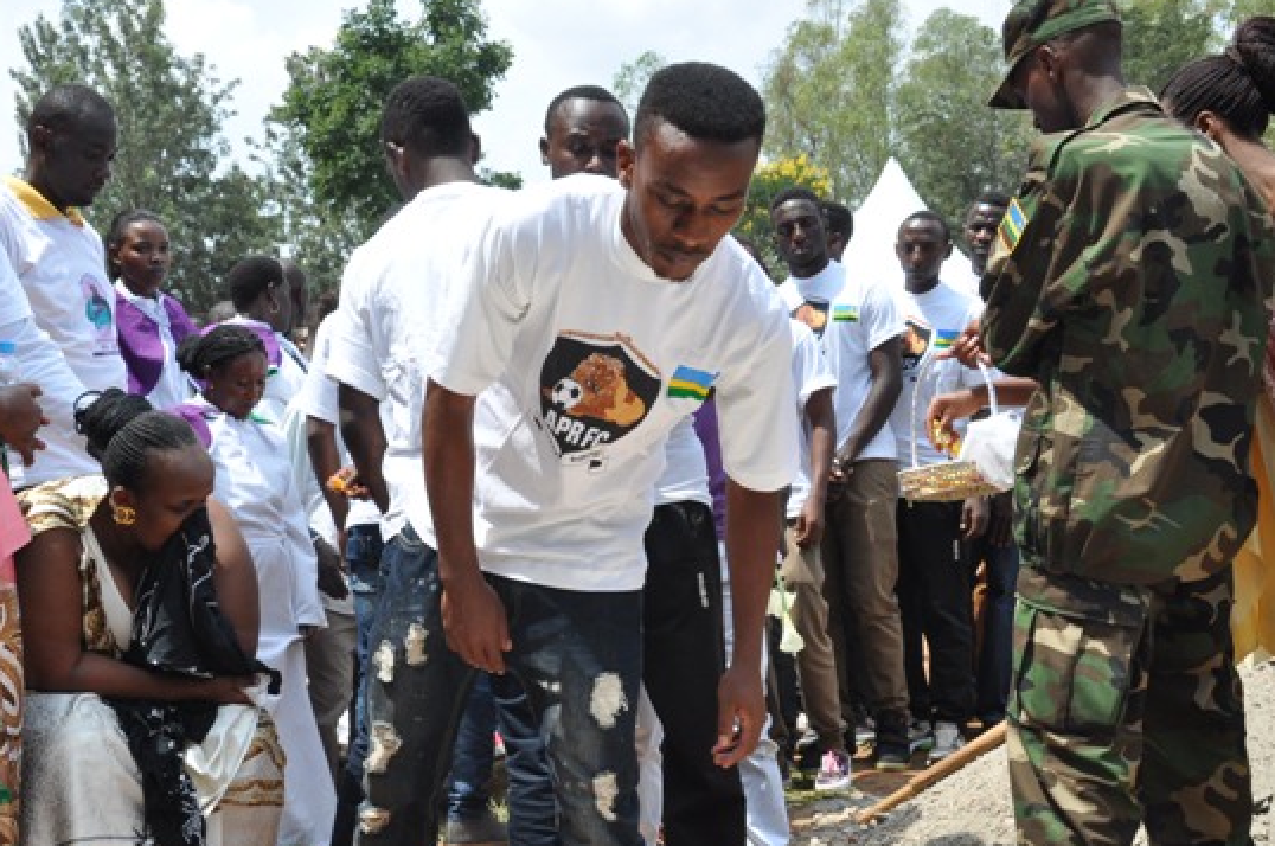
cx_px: 501
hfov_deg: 35.5
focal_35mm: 56
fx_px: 1980
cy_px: 533
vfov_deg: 24.0
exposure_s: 1/400
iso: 500
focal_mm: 28
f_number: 10
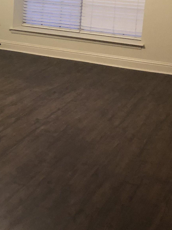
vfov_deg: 25.7
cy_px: 35
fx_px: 490
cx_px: -46
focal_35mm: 74
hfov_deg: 18.6
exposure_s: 1/15
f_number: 1.8
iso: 80
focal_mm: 3.99
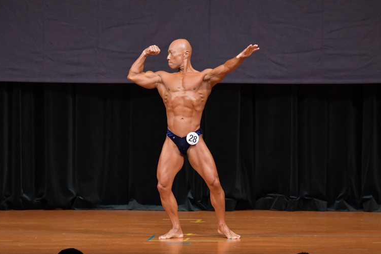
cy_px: 128
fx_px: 3099
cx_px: 189
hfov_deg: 7.0
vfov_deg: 4.7
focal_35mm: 293
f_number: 5.6
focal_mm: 190
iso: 5000
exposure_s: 1/400
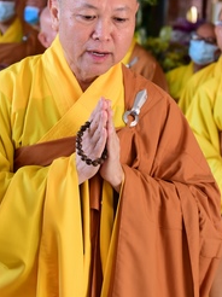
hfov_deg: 12.6
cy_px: 87
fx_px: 1002
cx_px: 63
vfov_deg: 16.8
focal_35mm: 117
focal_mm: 46
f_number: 4
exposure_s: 1/60
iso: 1000
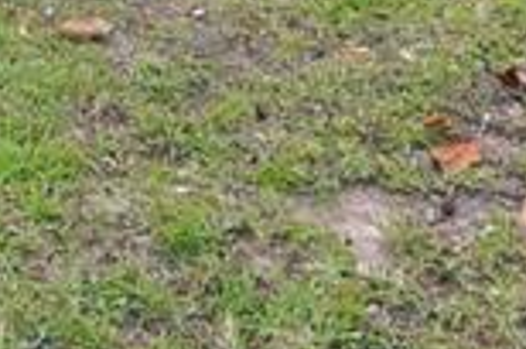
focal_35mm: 100
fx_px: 1458
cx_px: -68
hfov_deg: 19.5
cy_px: -530
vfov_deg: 11.1
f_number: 3.5
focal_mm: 10
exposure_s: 1/200
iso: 200
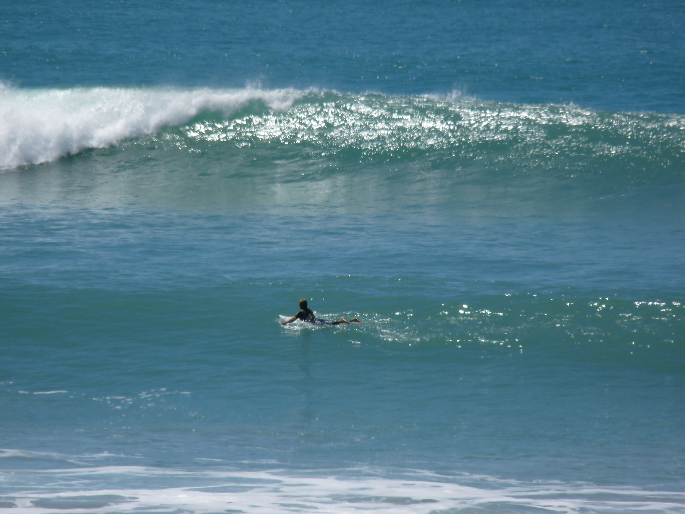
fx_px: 9617
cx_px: 342
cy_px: 257
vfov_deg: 3.1
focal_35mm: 486
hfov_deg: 4.1
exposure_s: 1/400
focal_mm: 86.4
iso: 100
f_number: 8
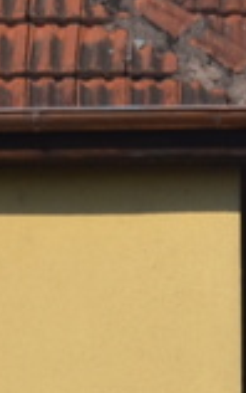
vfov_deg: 3.4
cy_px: 915
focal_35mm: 608
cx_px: 57
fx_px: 6510
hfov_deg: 2.2
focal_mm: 42
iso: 100
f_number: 9
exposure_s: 1/320
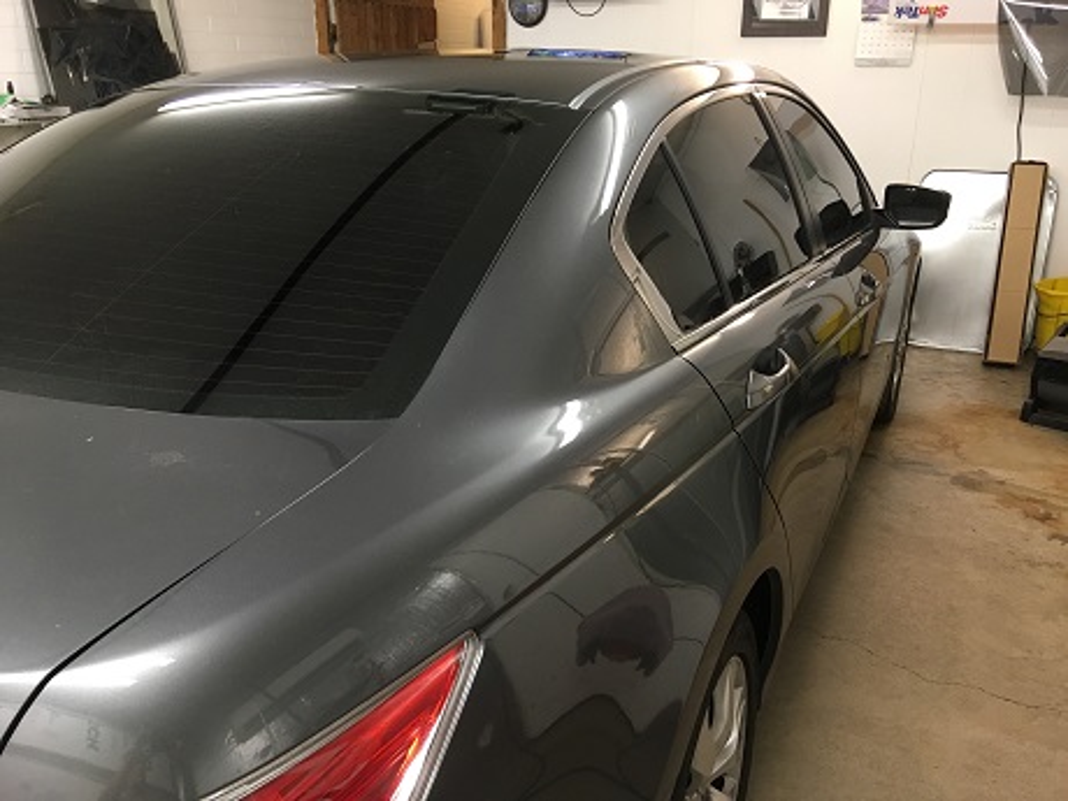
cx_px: 534
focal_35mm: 29
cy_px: 400
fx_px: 895
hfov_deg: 61.7
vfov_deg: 48.2
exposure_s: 1/30
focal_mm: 4.15
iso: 100
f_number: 2.2
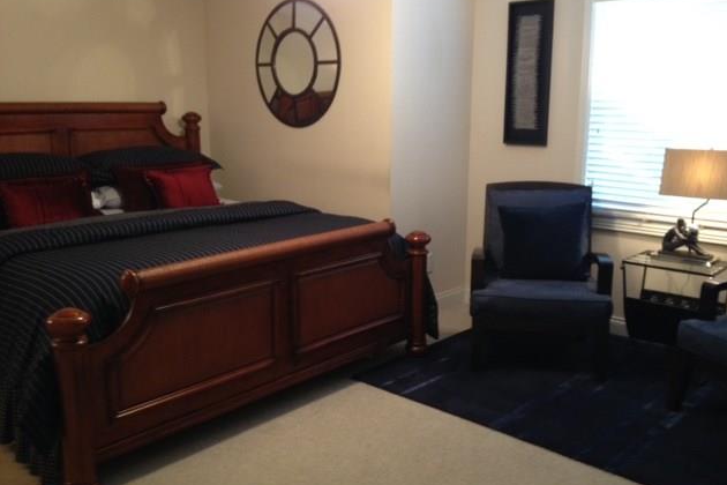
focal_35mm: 37
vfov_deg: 35.9
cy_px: 242
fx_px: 747
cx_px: 368
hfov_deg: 51.9
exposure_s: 1/20
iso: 160
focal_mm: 4.28
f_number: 2.4
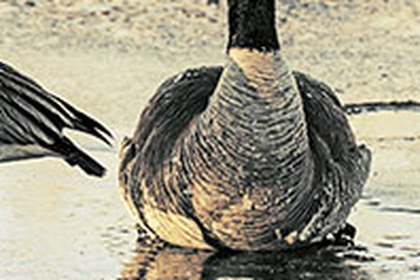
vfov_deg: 1.4
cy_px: 167
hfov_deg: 2.1
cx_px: 40
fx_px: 11199
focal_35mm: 960
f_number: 11
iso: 500
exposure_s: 1/400
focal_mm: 380
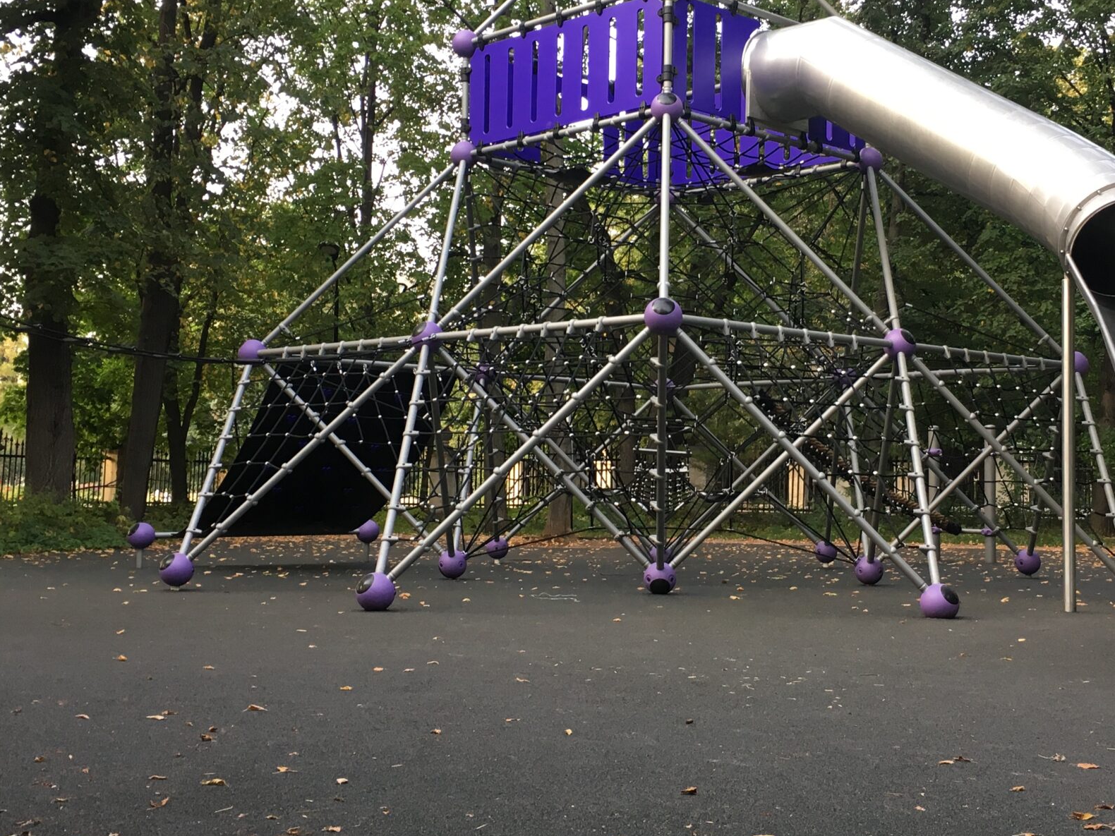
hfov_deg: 40.3
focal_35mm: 47
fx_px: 1514
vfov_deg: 30.9
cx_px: 665
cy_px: 380
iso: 25
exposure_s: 1/33
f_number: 2.2
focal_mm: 4.15
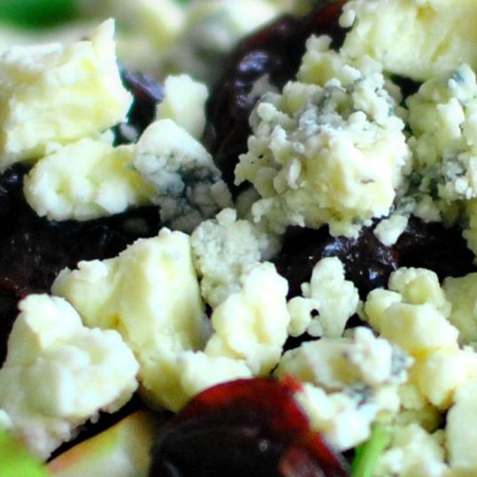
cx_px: 326
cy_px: 171
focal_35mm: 275
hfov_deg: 6.4
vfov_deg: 6.4
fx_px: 4281
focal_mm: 35
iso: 400
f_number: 2
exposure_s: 1/200
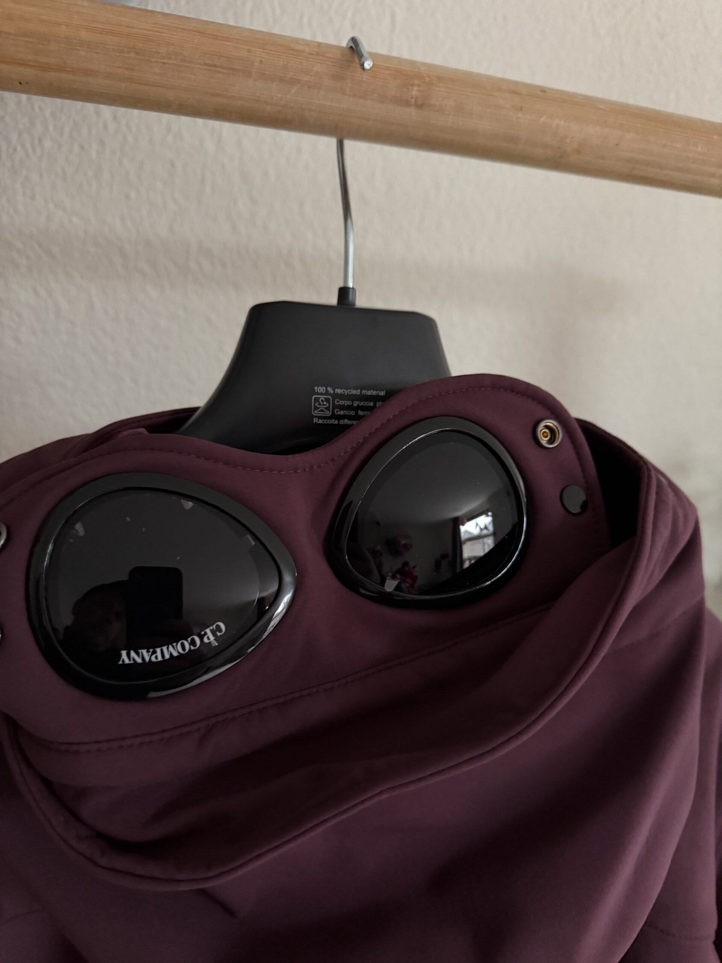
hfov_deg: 56.8
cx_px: 361
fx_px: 667
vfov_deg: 71.6
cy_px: 482
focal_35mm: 24
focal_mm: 6.76
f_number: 1.78
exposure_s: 1/30
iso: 1000
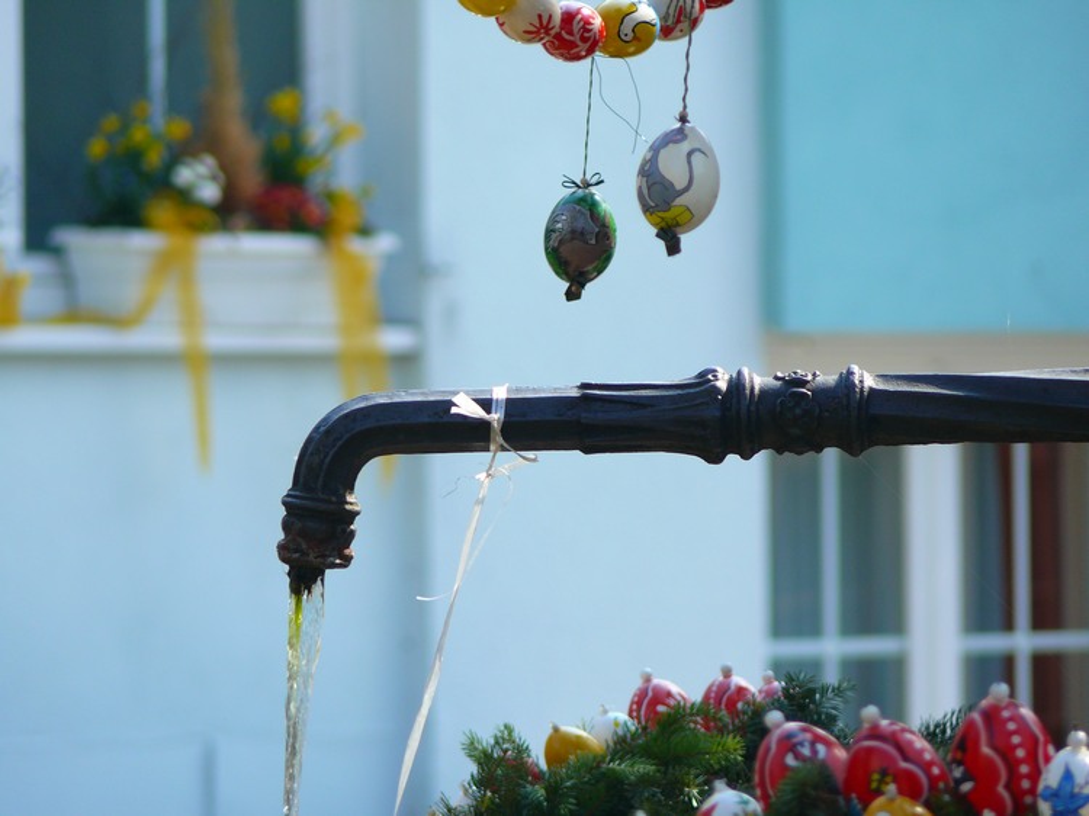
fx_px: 13209
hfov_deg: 4.7
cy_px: 408
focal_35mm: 420
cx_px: 544
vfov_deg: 3.5
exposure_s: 1/125
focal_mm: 88.8
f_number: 4
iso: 100
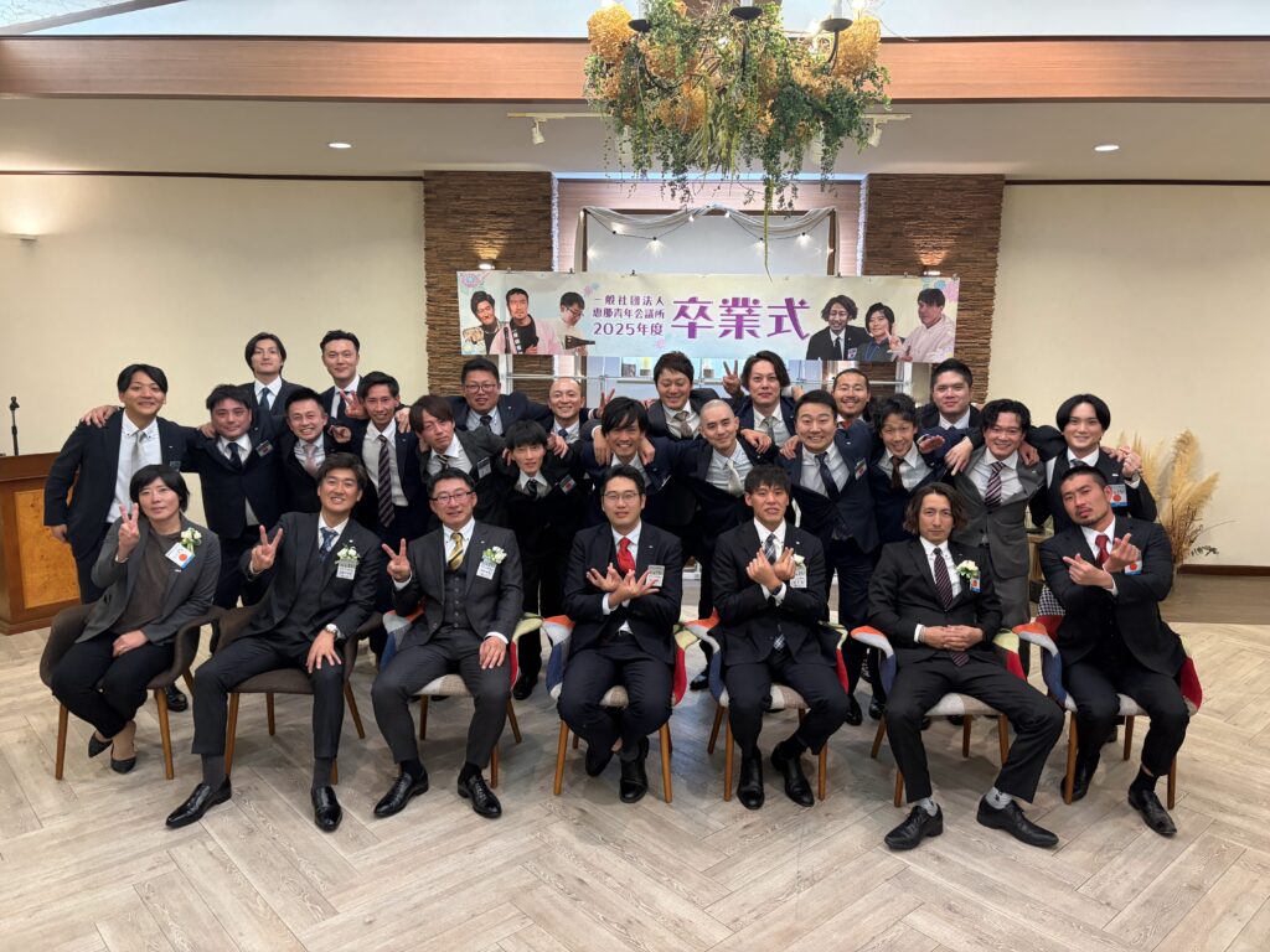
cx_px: 635
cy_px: 476
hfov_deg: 67.3
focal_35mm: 26
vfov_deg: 53.1
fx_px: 954
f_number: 1.6
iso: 400
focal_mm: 5.96
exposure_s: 1/60
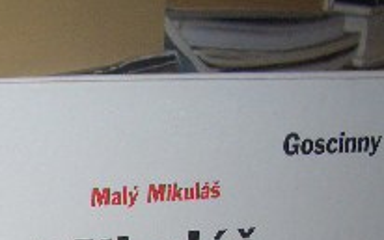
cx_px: -30
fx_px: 1204
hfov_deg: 17.5
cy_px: 443
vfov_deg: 10.6
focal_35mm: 115
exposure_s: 1/60
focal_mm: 5.8
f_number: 2.6
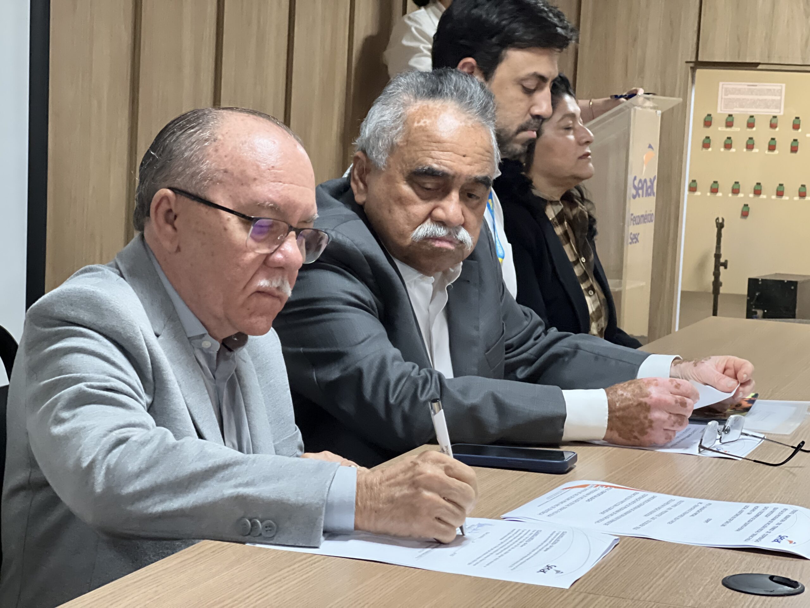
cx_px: 405
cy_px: 304
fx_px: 1802
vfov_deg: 19.1
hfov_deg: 25.3
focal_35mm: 77
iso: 640
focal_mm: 9
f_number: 2.8
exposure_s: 1/40
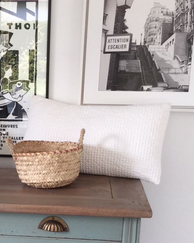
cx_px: -34
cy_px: 178
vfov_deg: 23.4
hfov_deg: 18.1
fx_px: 581
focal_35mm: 81
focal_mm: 3.3
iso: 32
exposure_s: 1/50
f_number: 2.4
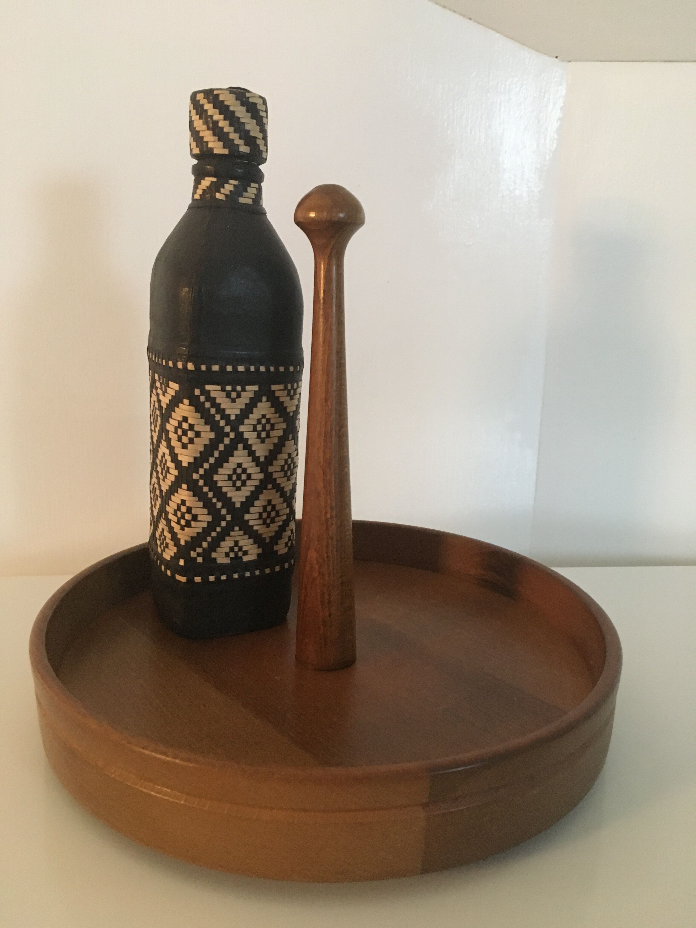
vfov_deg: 61.7
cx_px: 348
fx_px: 777
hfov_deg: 48.2
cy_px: 464
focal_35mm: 29
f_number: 2.2
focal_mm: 4.15
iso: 400
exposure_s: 1/17
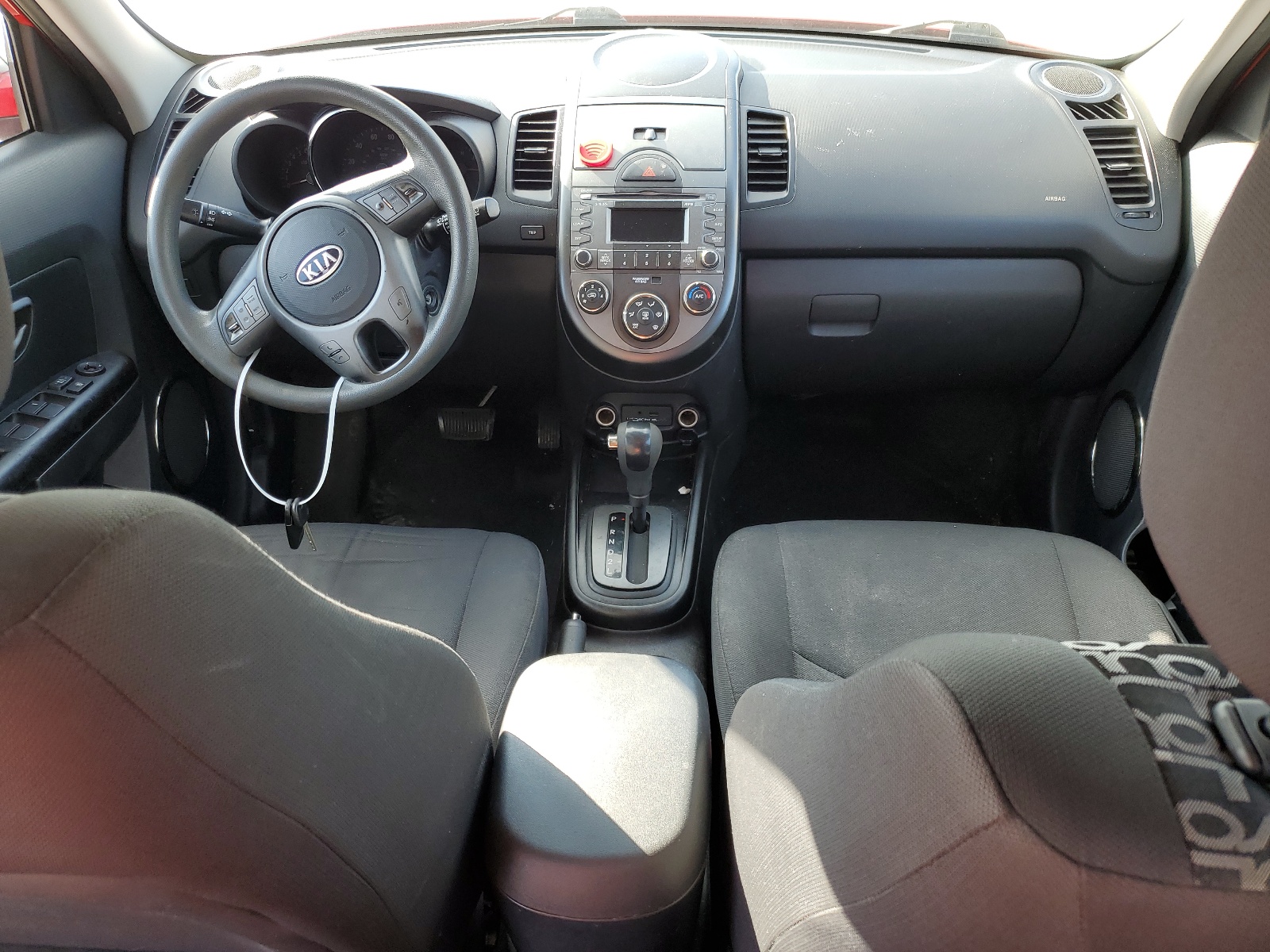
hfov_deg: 67.3
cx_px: 635
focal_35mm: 26
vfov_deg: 53.1
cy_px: 476
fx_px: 954
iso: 50
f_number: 1.5
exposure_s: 1/123
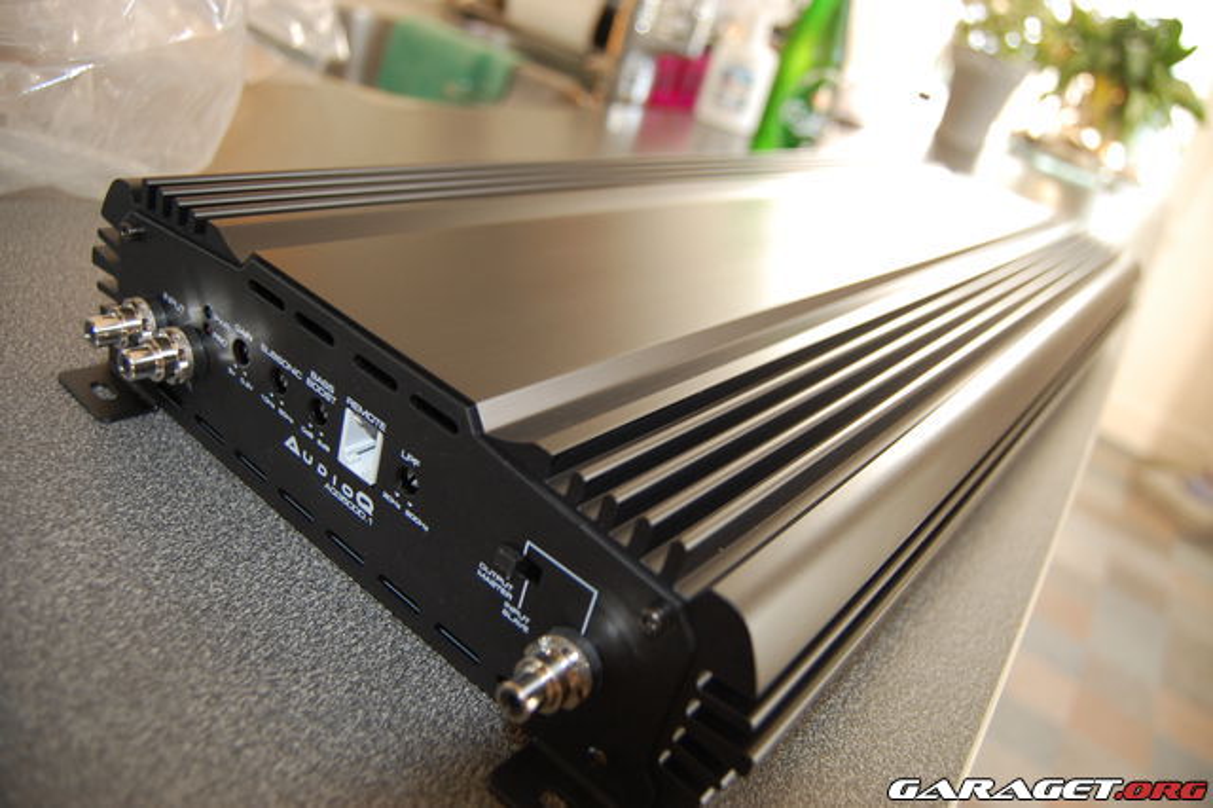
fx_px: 909
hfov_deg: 67.4
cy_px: 404
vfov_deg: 47.9
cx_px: 606
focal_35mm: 27
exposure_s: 1/60
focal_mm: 18
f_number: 3.5
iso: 400
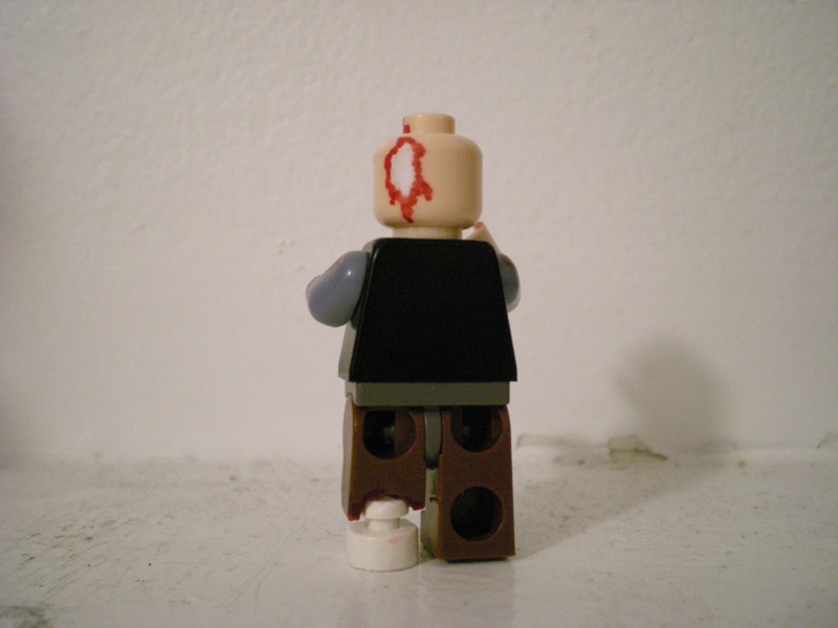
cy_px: 314
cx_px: 419
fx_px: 920
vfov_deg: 37.7
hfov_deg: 49.0
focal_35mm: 38
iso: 508
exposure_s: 1/8
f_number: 3.1
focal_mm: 6.3
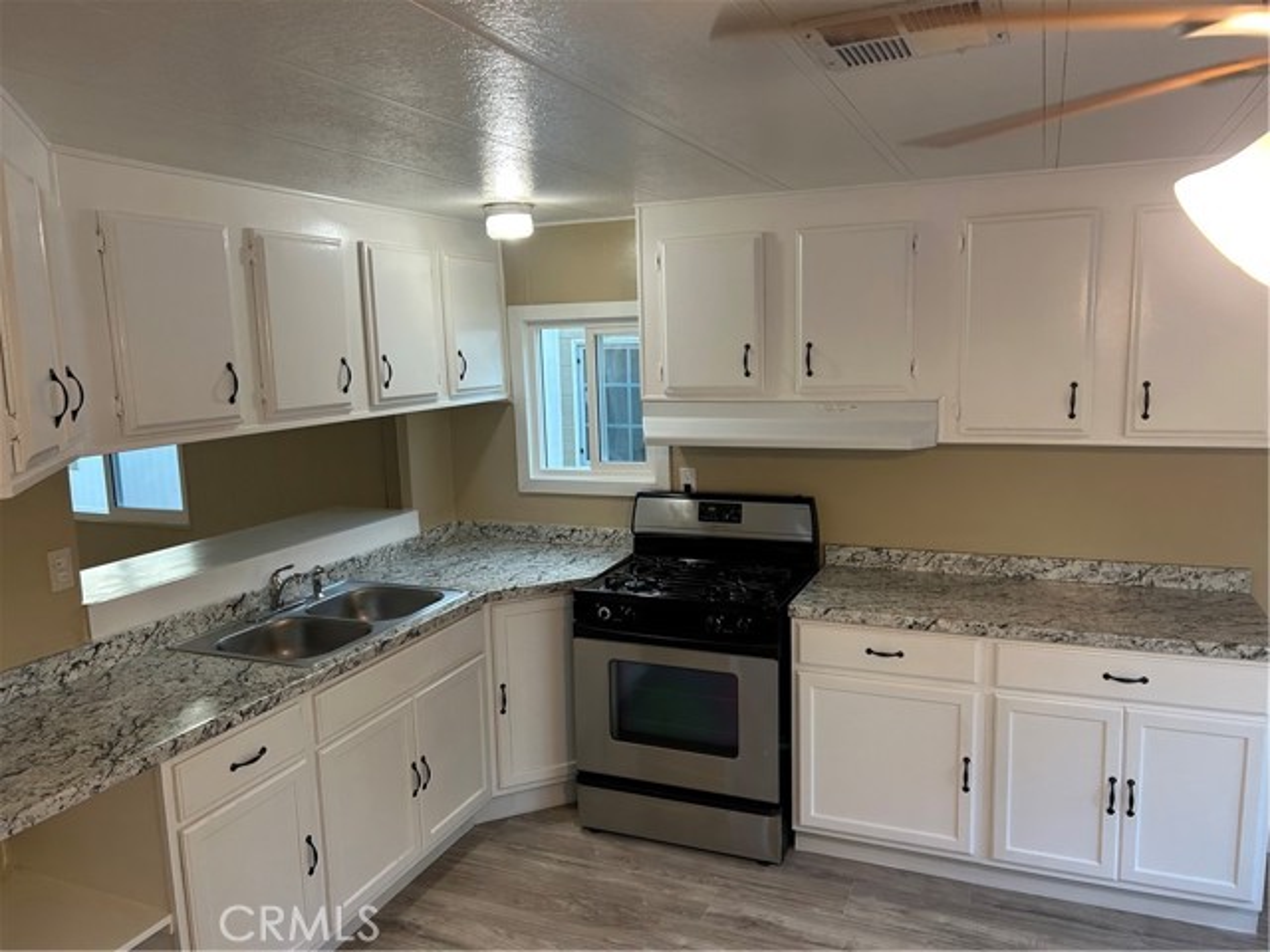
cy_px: 476
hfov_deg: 67.3
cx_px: 635
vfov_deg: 53.1
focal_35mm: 26
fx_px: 954
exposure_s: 1/120
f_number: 1.5
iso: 100
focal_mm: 5.7
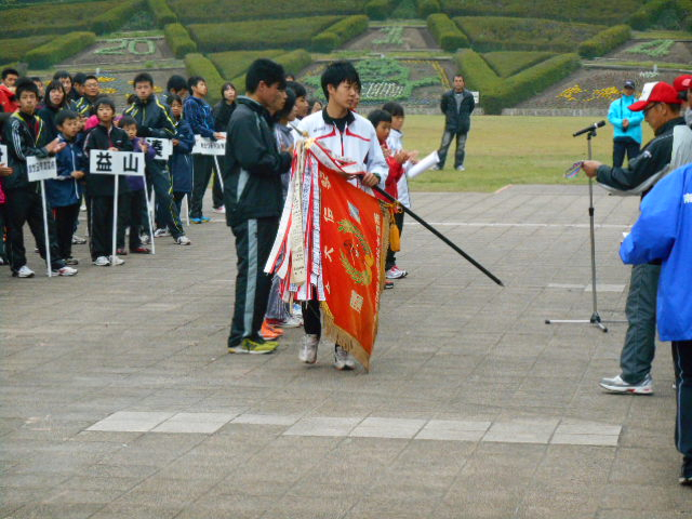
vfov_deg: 12.2
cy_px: 260
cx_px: 346
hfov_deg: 16.3
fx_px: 2419
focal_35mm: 121
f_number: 5.4
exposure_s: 1/250
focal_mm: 21.5
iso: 560
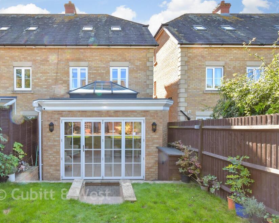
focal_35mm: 21
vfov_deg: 65.5
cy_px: 115
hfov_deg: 76.5
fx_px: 173
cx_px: 108
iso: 500
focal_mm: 12
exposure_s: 1/80
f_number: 11
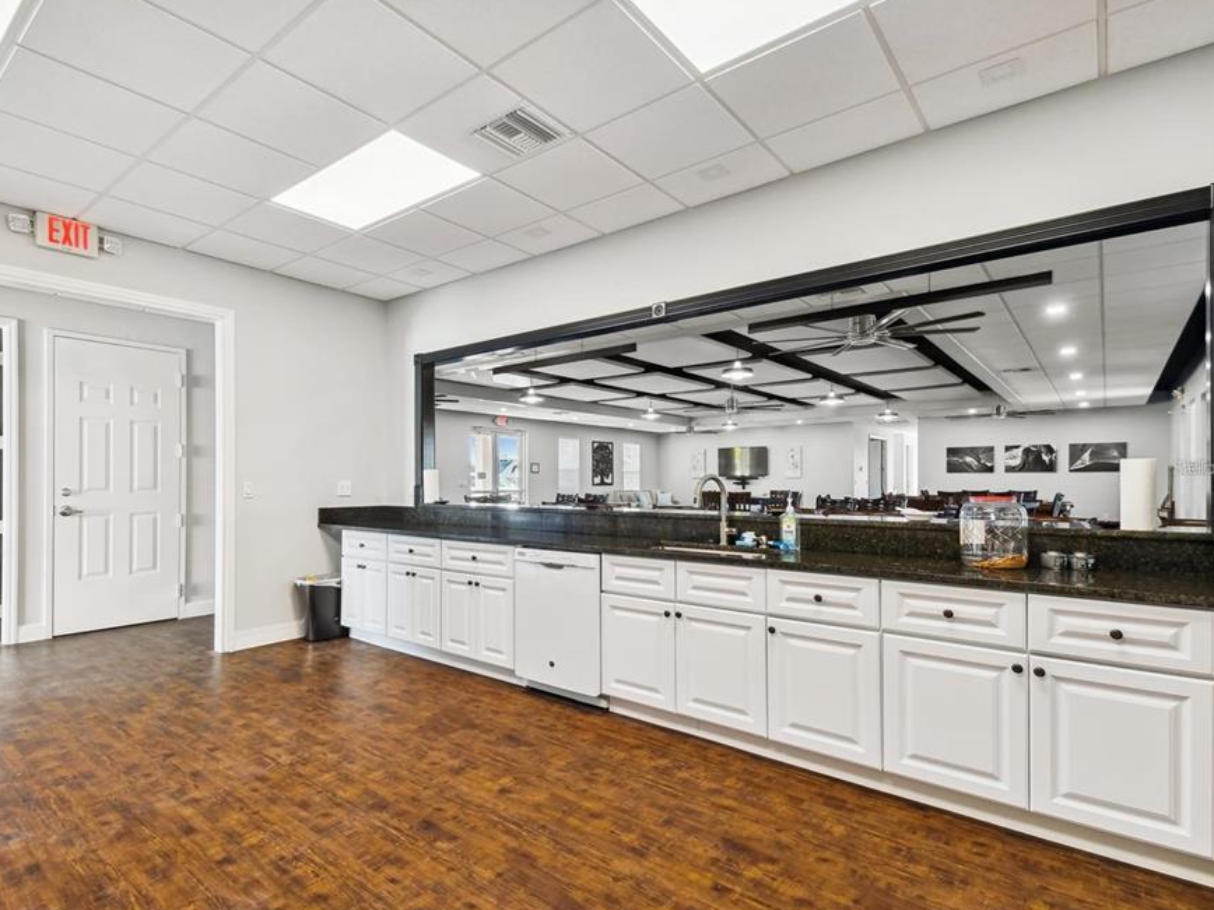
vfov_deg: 74.7
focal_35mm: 17
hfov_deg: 90.7
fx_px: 596
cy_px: 467
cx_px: 541
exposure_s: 1/13
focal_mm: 10
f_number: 7.1
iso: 100
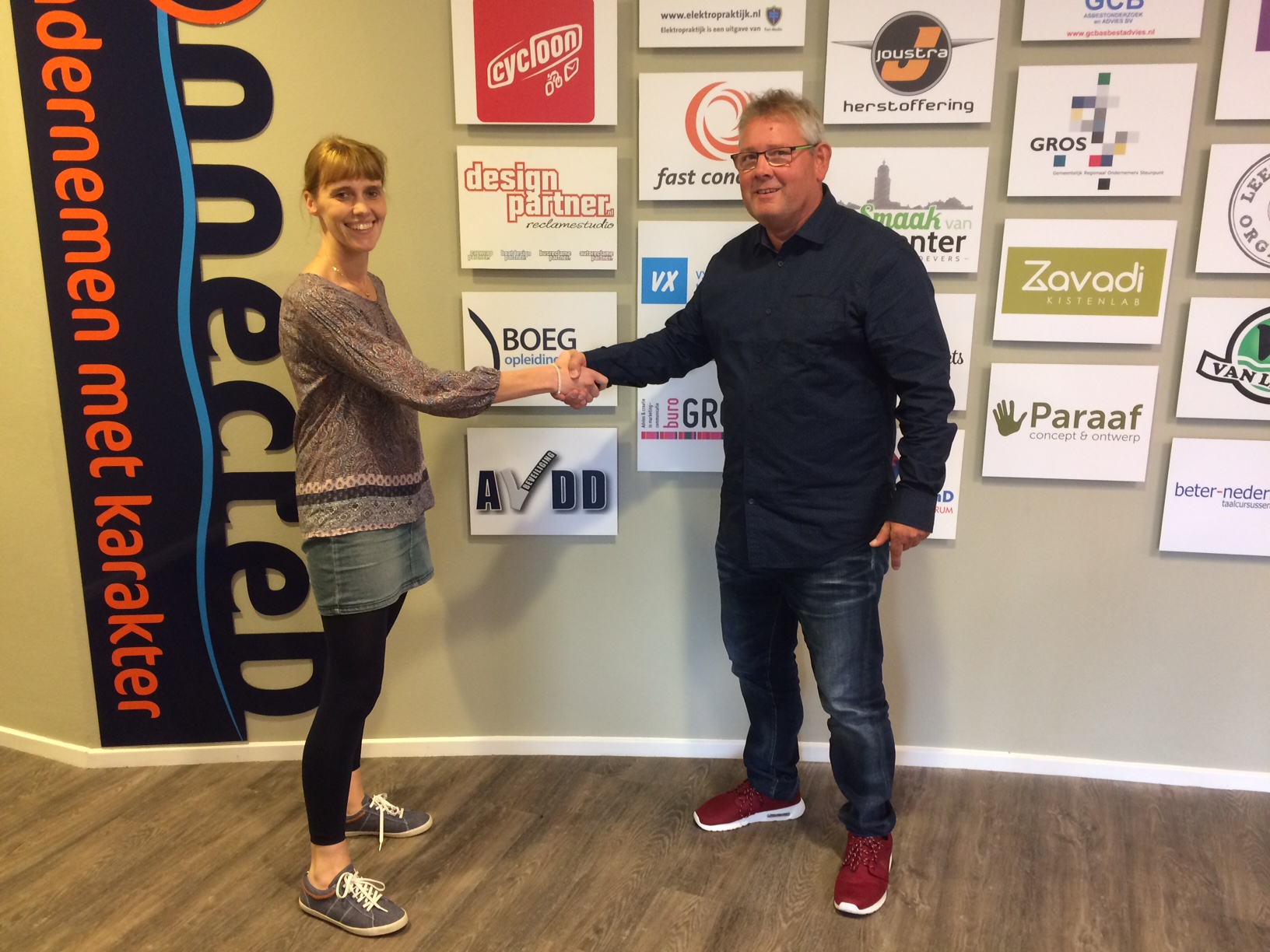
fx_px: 1064
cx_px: 635
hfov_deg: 61.7
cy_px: 476
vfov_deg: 48.2
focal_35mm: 29
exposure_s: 1/33
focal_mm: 4.15
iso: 125
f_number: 2.2
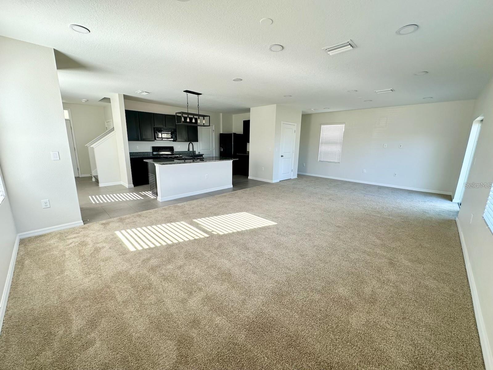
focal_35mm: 14
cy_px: 185
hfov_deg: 102.1
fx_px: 199
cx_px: 246
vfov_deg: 85.7
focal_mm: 2.22
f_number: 2.2
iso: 80
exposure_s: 1/99
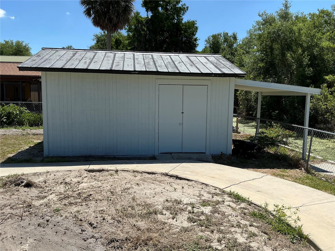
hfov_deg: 63.4
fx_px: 271
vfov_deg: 49.7
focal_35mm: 28
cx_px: 168
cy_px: 126
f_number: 1.8
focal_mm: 3
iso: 25
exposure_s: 1/2141
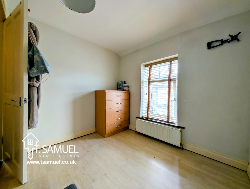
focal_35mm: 12
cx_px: 125
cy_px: 94
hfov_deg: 110.5
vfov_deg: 94.6
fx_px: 87
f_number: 1.95
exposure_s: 1/78.6
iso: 47
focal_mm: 2.23
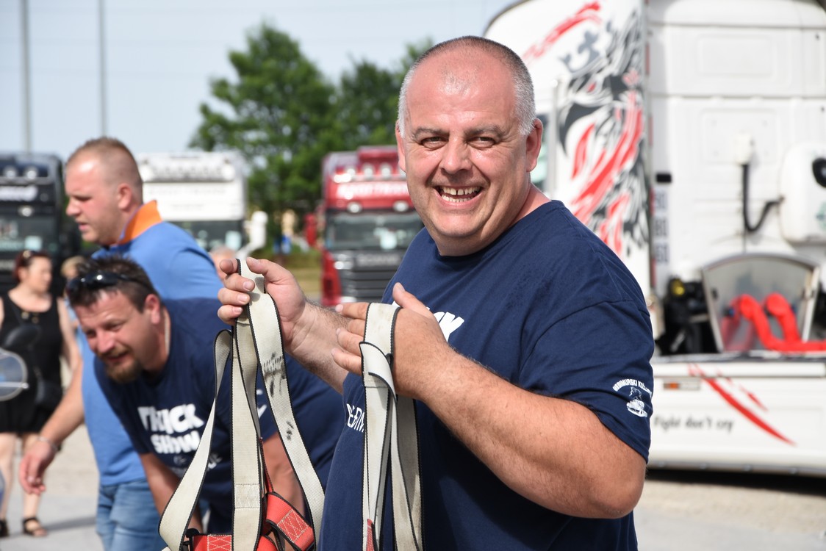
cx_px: 413
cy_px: 276
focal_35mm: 138
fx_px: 3167
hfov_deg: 14.9
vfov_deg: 9.9
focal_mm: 92
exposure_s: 1/250
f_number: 7.1
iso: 100
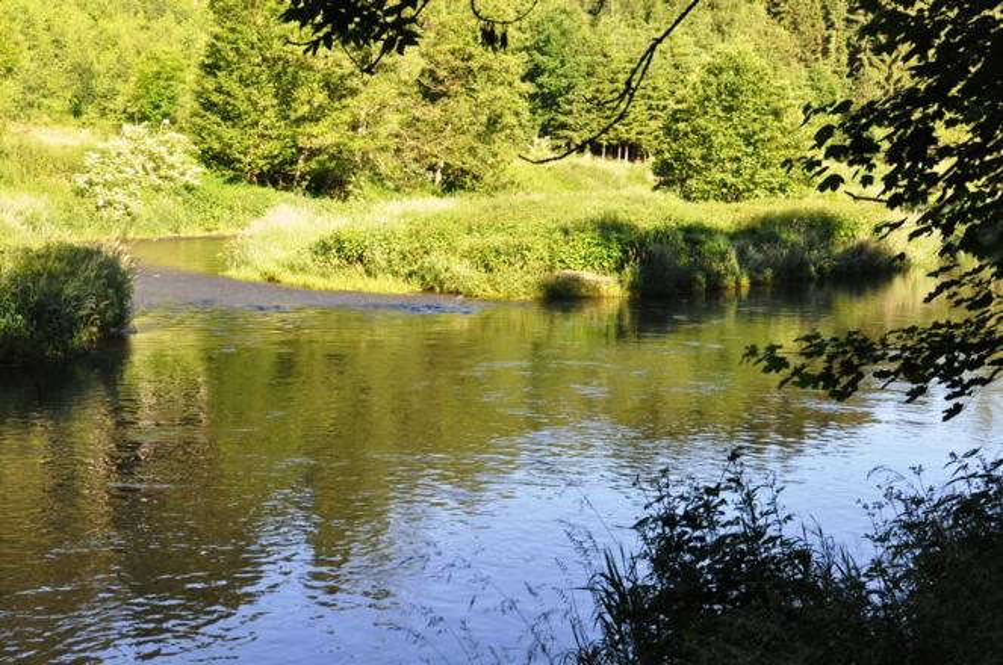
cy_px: 332
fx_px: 1669
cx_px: 502
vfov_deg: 22.6
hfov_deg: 33.4
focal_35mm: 60
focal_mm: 40
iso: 1600
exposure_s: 1/500
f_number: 11
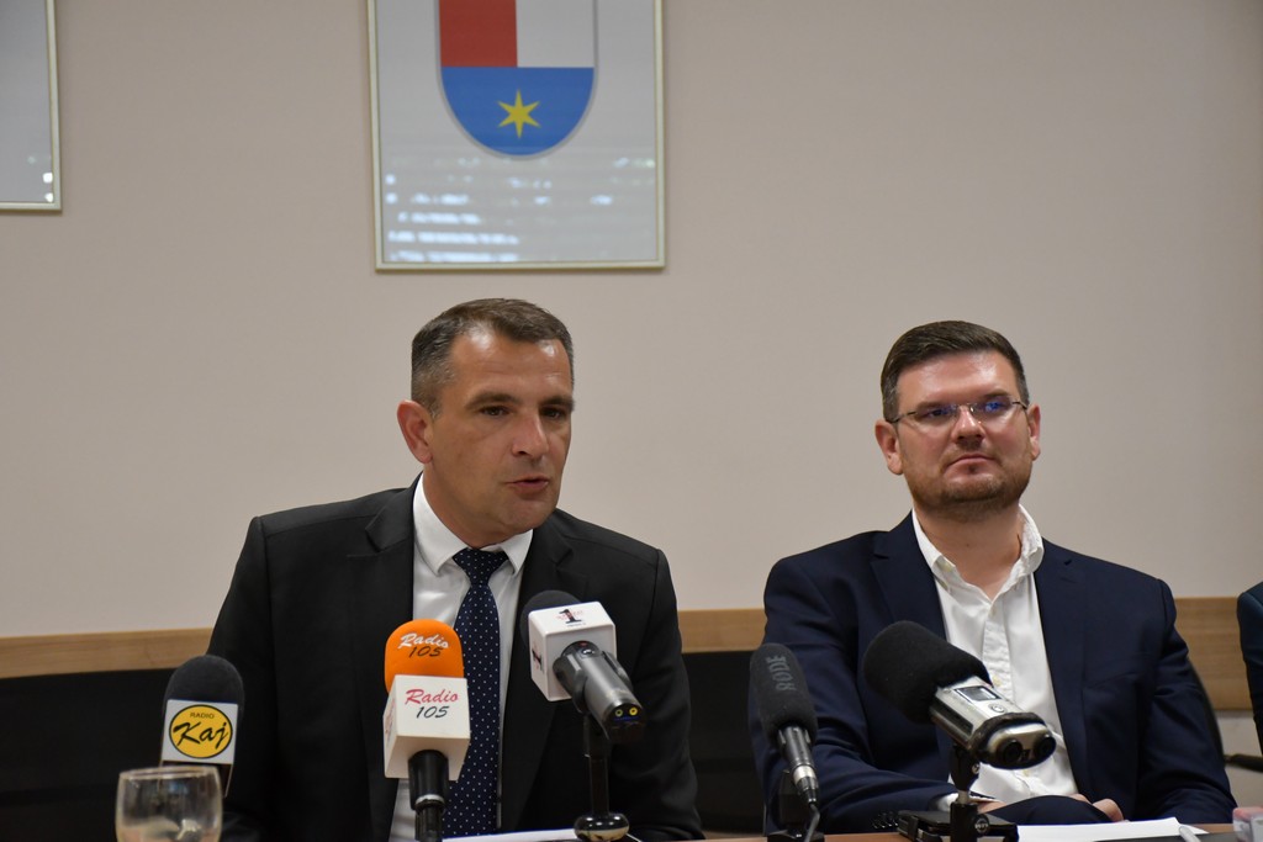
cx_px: 632
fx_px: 2947
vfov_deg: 16.3
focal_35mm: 84
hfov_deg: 24.2
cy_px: 421
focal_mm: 56
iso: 2800
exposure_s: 1/250
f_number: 4.8
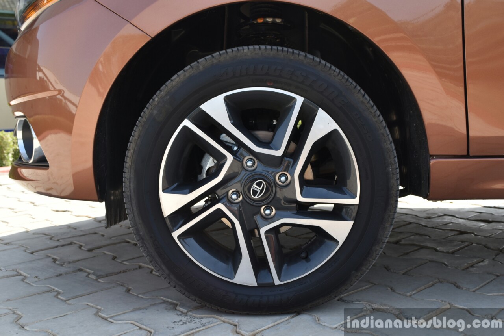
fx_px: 567
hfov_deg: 47.9
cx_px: 252
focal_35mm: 40
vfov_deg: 33.0
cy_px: 168
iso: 280
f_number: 8
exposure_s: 1/250
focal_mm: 27
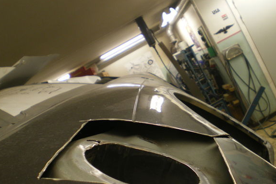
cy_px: 96
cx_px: 141
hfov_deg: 44.5
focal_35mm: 44
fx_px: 337
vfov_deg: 30.5
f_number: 3.1
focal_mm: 6.3
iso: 125
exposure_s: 1/30
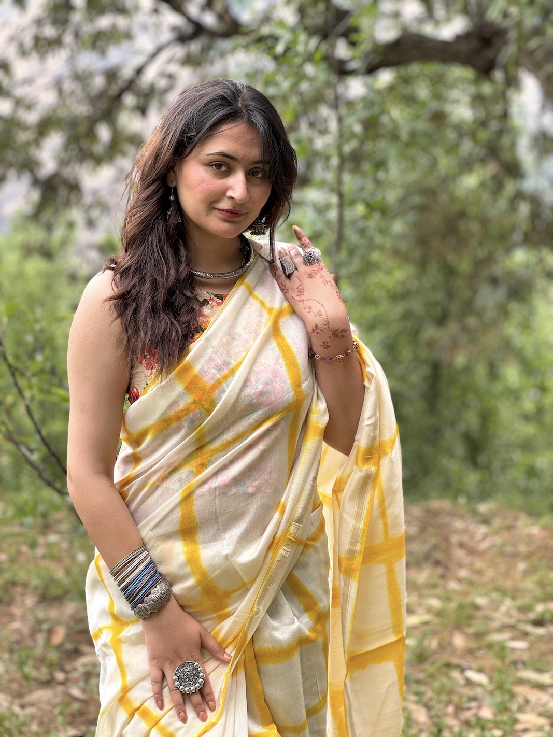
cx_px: 276
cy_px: 368
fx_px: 1640
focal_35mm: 77
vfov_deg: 25.3
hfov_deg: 19.1
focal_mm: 9
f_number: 2.8
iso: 50
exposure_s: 1/99
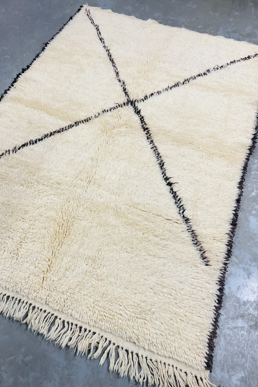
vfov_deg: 65.5
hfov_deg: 46.3
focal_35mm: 28
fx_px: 301
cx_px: 111
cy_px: 198
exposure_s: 1/100
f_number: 1.5
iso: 125
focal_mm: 5.7
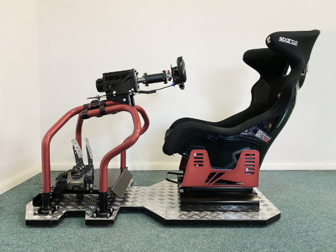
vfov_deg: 53.1
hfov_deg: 67.3
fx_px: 252
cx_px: 168
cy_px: 126
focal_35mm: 26
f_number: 1.8
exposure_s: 1/50
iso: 160
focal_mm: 4.2
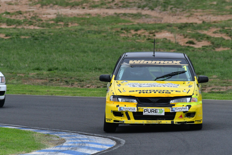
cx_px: 116
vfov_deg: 1.8
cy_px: 78
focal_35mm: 750
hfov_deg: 2.7
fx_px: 4835
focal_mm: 500
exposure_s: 1/640
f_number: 10
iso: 2000
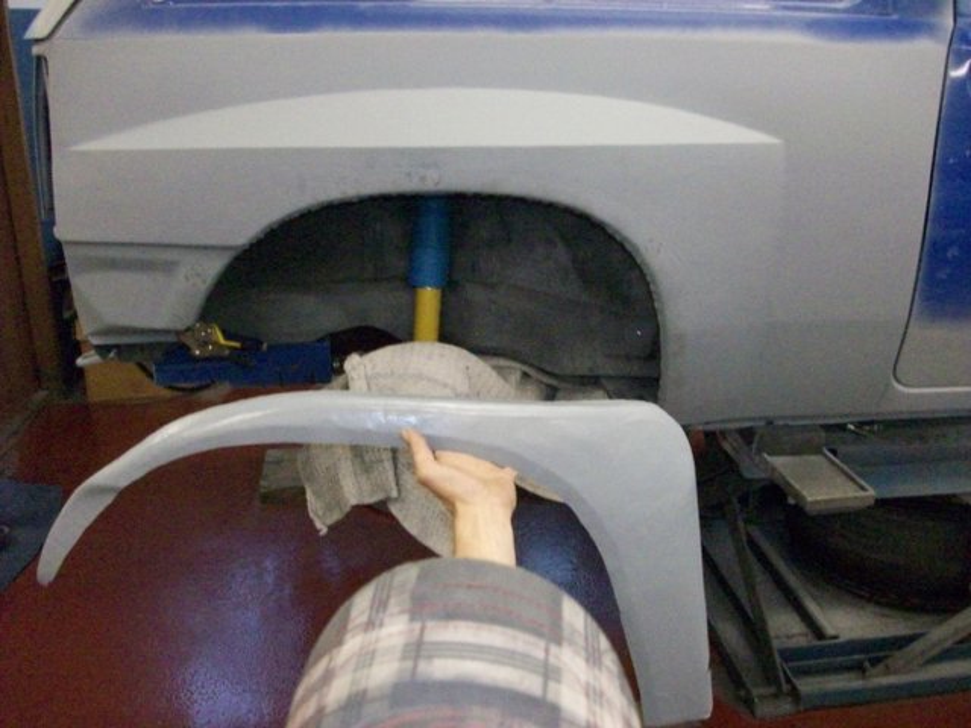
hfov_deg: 54.0
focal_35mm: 34
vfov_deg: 41.8
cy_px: 364
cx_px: 486
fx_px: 954
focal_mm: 5.7
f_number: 2.8
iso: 800
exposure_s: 1/128
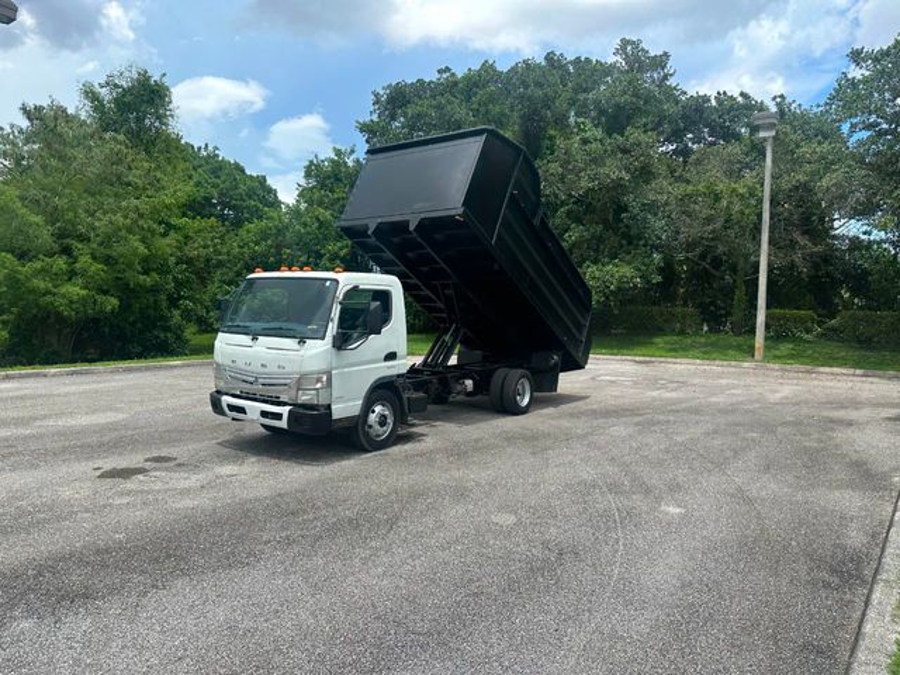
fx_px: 624
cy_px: 338
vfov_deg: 56.8
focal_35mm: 24
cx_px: 450
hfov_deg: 71.6
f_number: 1.78
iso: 80
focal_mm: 6.86
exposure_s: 1/3717
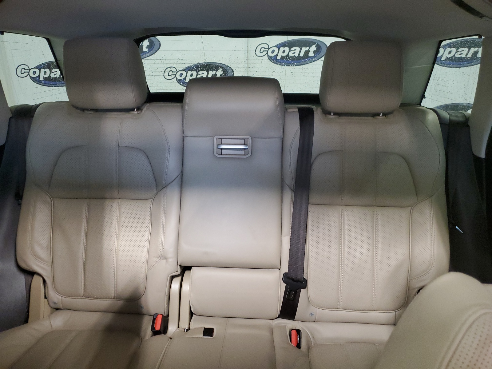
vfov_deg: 53.1
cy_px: 184
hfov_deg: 67.3
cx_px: 246
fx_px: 370
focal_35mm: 26
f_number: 1.5
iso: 332
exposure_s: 1/40
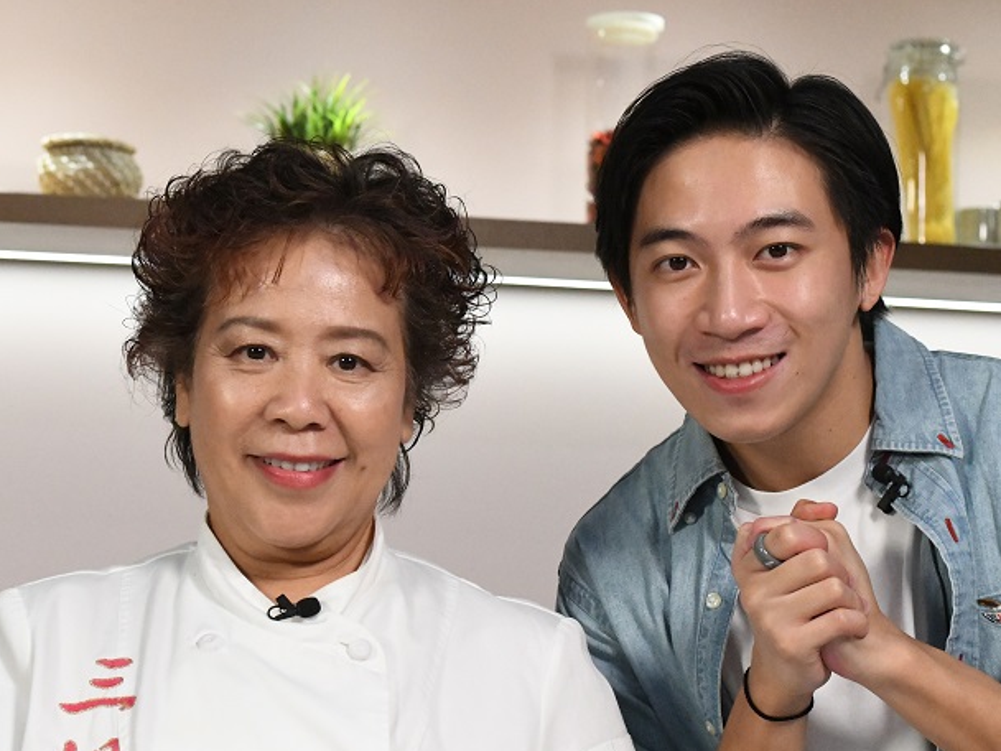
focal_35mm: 79
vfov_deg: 18.6
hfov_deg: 24.7
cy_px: 519
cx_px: 454
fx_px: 2284
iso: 16000
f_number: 6.3
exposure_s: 1/1250
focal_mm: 50
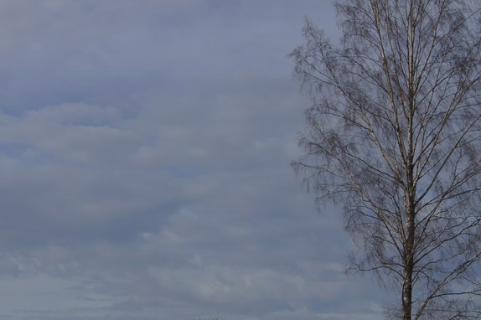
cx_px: 166
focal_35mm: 94
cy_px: 240
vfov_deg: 14.5
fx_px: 1255
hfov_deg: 21.6
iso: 100
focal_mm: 30
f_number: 9
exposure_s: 1/640
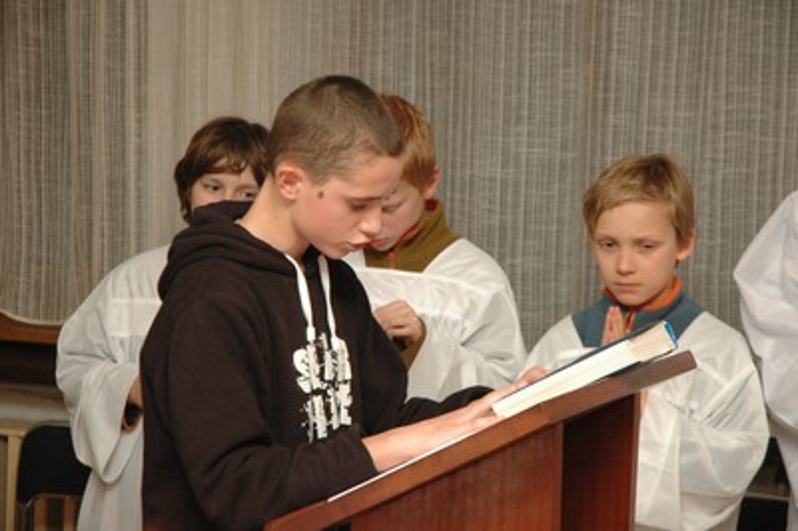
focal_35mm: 98
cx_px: 399
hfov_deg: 20.9
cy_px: 266
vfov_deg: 14.0
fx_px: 2159
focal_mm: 65
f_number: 4.5
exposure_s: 1/60
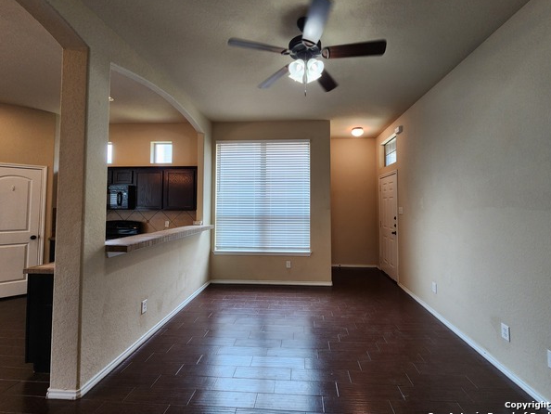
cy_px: 199
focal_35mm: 14
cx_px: 282
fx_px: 223
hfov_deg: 102.0
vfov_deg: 85.7
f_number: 2.2
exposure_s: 1/60
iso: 100
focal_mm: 2.2
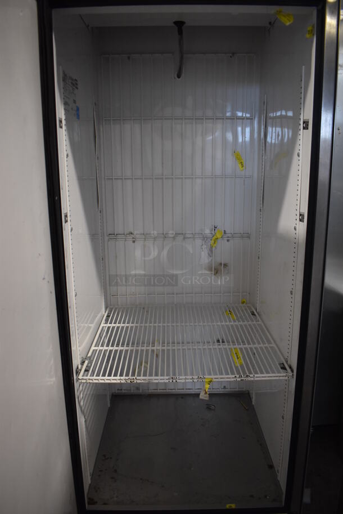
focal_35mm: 27
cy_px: 257
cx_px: 172
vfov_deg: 67.3
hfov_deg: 48.0
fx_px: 385
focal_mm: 18
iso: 1400
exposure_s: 1/125
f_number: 3.5
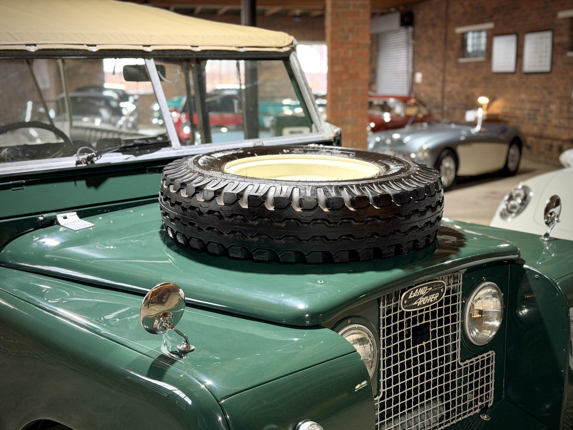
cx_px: 286
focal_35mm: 48
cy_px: 215
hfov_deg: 39.7
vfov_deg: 30.3
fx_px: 795
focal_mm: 6.76
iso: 250
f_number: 1.78
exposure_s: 1/33
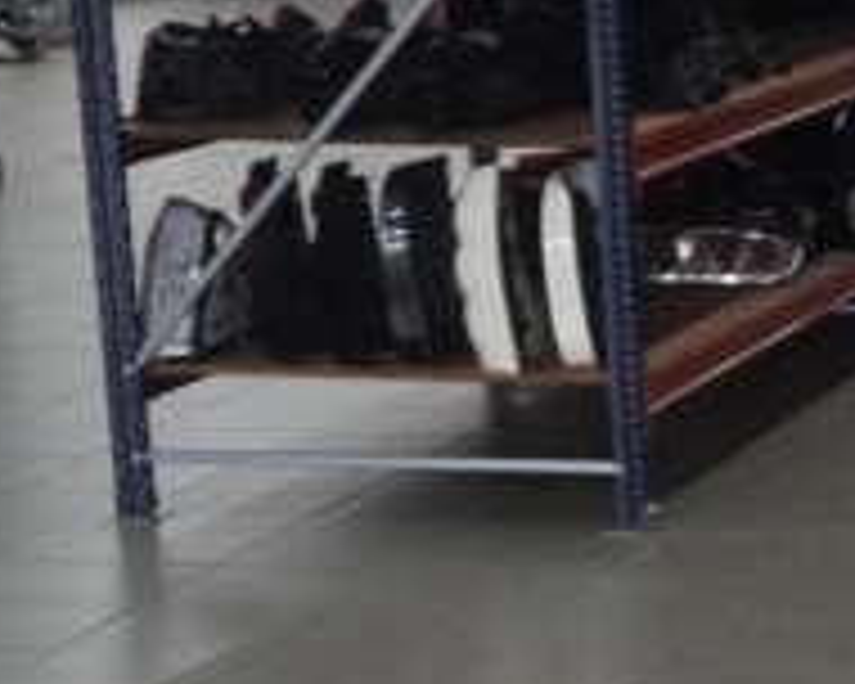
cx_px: 1971
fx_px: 4125
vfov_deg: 9.3
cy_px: 884
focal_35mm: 163
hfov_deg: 10.4
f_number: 4
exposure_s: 1/160
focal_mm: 20
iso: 1600
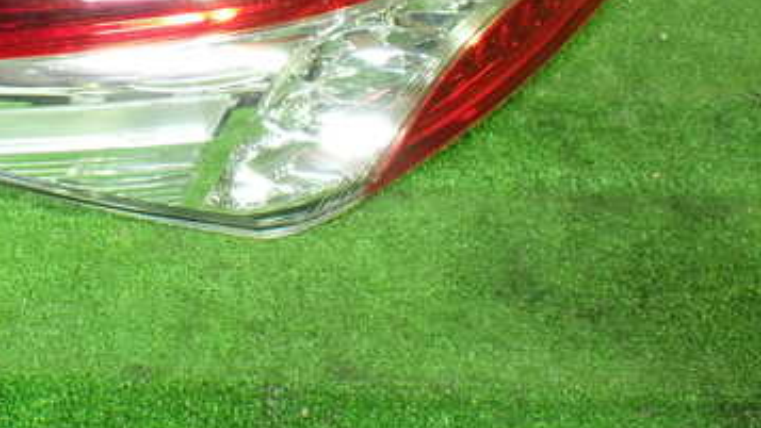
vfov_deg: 21.5
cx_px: 177
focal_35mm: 55
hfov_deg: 36.8
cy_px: 62
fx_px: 1110
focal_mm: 5.4
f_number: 2.3
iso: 800
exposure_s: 1/40
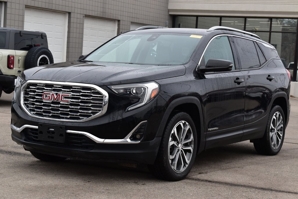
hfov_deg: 28.1
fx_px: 596
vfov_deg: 18.9
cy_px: 100
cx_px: 149
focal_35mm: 72
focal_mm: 48
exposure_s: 1/80
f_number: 9
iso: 400
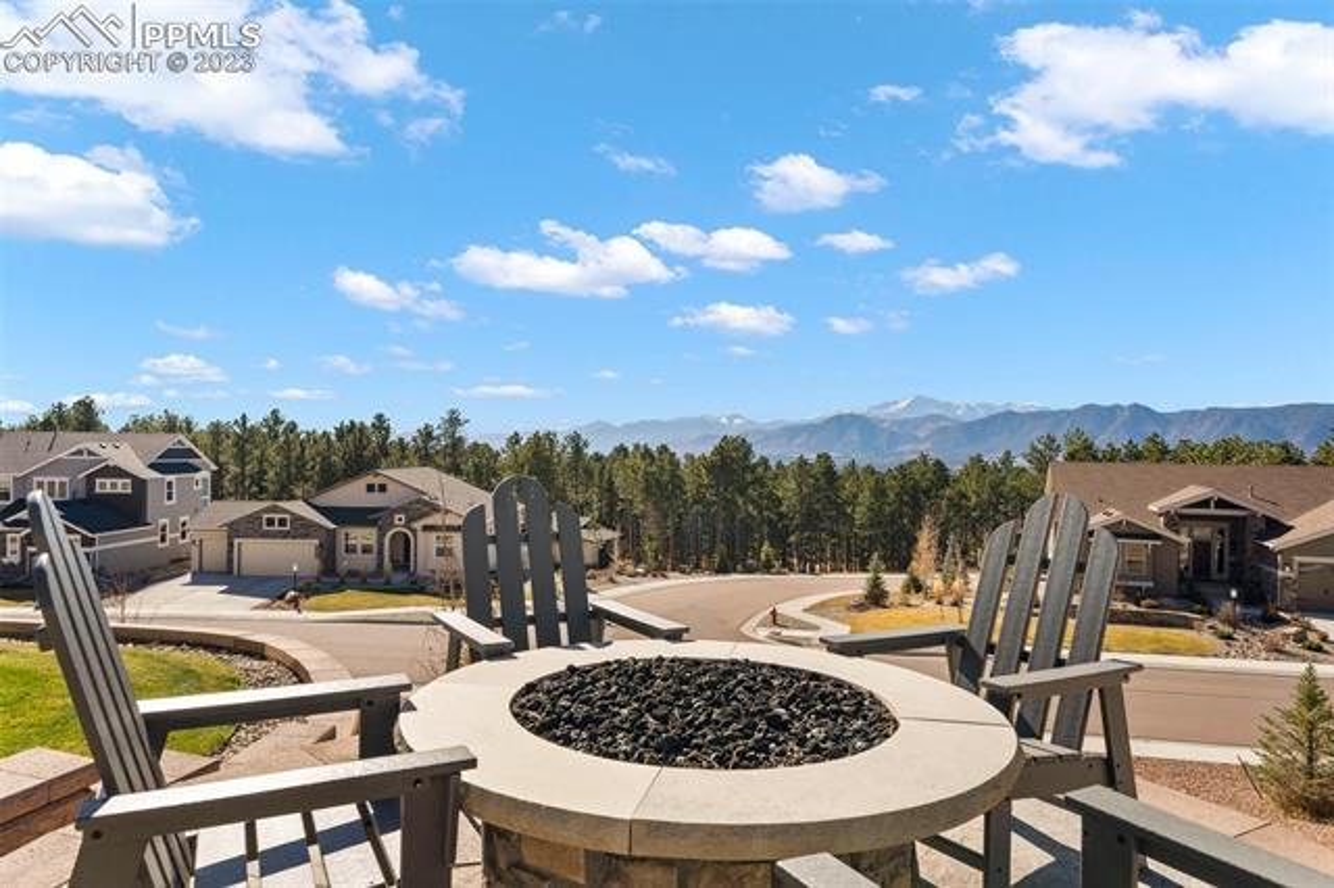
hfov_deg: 73.8
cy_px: 444
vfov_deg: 53.1
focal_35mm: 24
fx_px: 889
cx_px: 667
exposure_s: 1/50
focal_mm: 24
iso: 100
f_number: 10
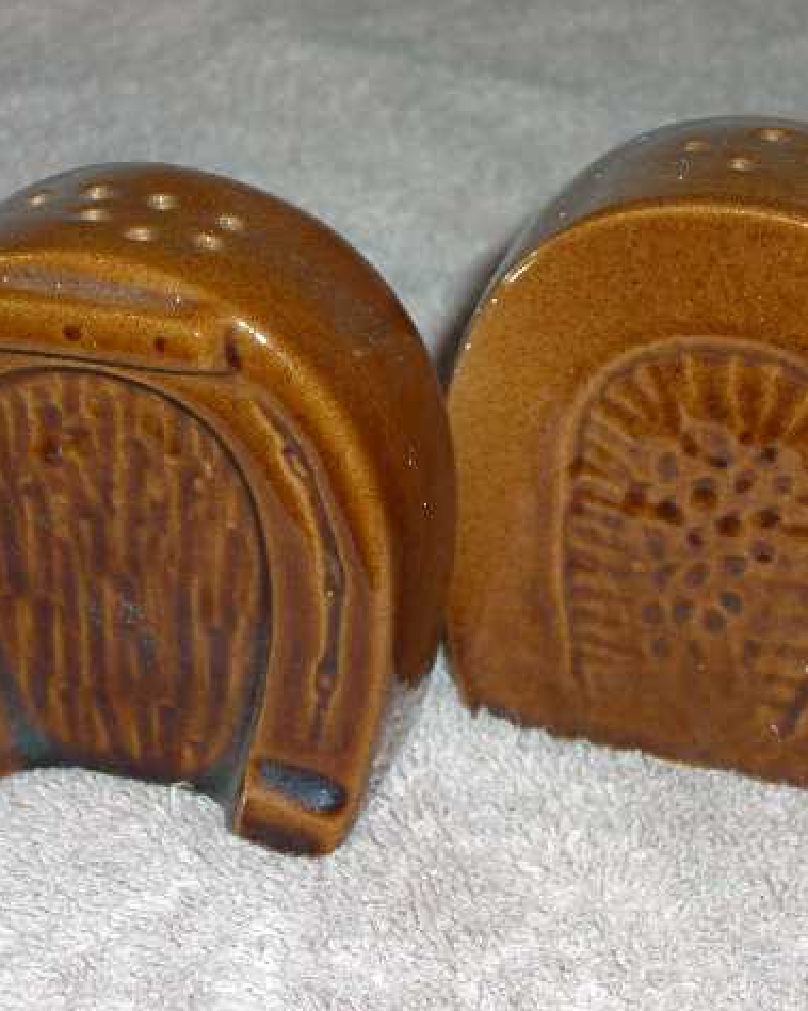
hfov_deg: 17.7
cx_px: 437
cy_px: 503
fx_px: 2601
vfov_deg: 22.0
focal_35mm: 87
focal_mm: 13.7
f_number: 7.6
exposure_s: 1/30
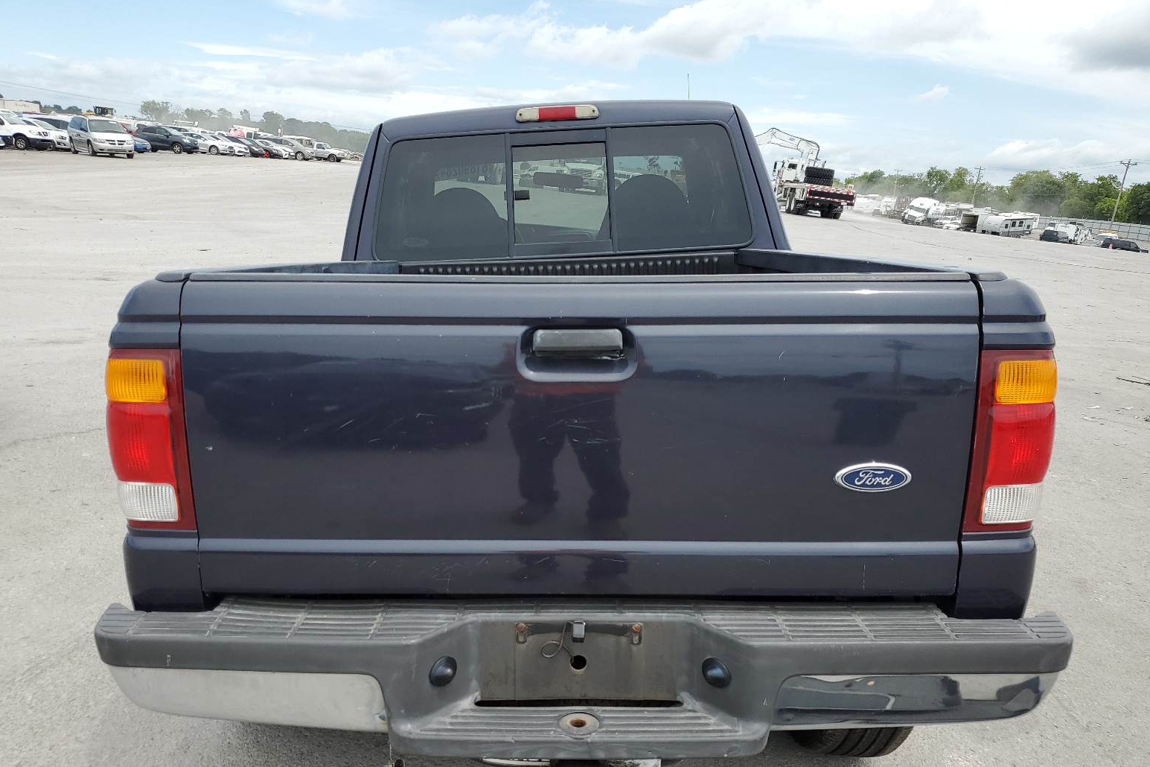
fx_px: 894
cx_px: 569
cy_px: 443
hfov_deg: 65.5
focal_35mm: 28
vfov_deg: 46.2
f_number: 1.5
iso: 50
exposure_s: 1/2000
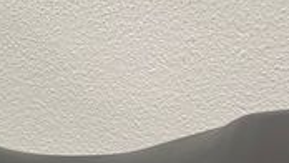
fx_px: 797
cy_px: 101
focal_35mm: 104
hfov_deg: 18.2
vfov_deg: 11.7
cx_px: -151
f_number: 1.6
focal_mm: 5.1
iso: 125
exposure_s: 1/100
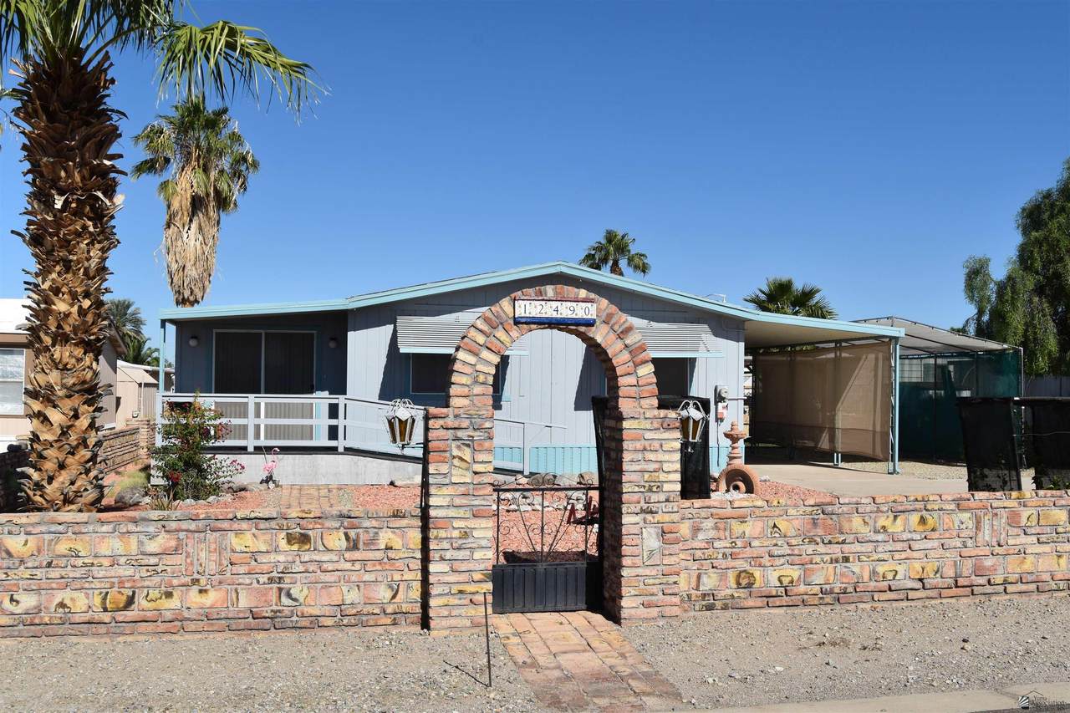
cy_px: 356
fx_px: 1025
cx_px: 535
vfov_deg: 38.4
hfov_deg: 55.1
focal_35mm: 34
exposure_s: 1/500
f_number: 11
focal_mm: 23
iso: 200
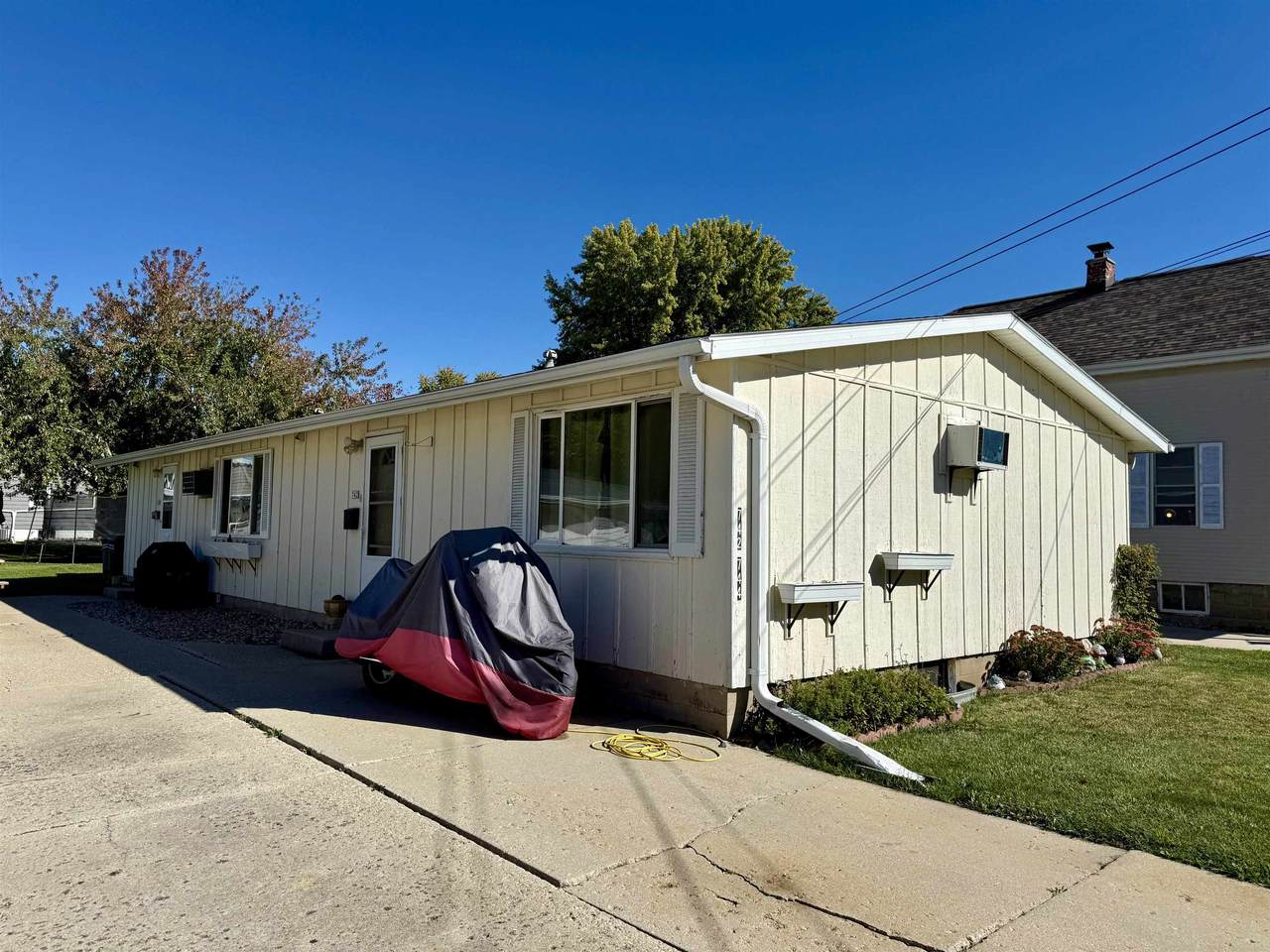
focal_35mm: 24
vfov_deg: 56.8
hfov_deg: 71.6
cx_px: 635
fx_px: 881
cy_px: 476
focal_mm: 6.76
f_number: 1.78
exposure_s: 1/9091
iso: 80
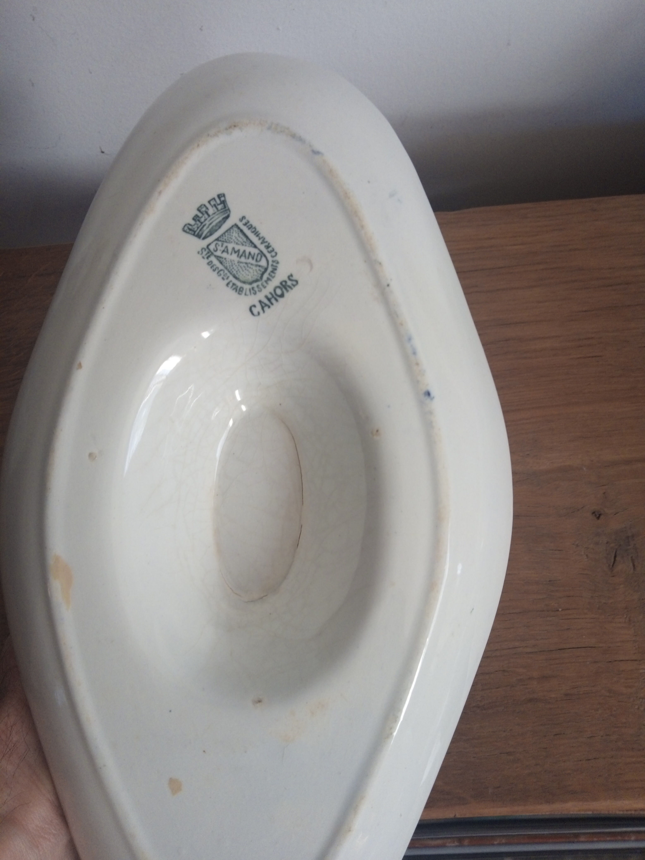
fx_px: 696
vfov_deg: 63.4
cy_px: 430
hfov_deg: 49.7
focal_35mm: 28
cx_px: 322
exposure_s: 1/20
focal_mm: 4.52
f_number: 2.2
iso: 168
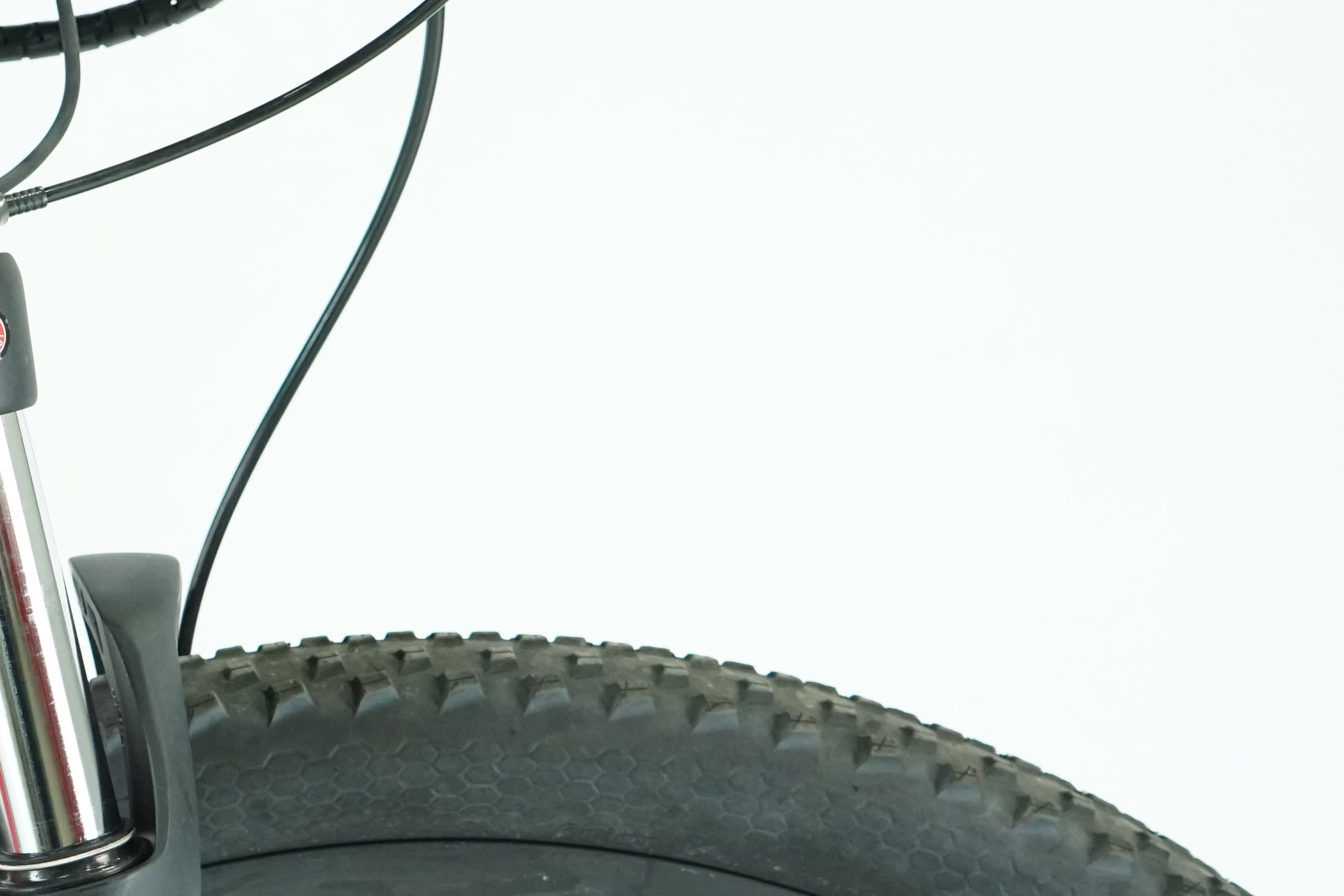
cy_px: 462
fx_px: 2688
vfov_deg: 18.9
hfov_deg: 26.3
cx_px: -62
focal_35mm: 72
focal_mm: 29
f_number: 5
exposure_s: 1/200
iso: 2500
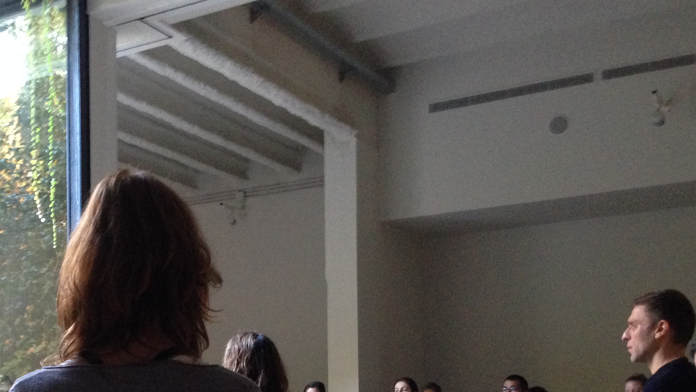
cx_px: 191
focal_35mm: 56
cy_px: 383
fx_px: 1033
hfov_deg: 36.5
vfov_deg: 20.8
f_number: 2.4
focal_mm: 4.12
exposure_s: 1/17
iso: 320
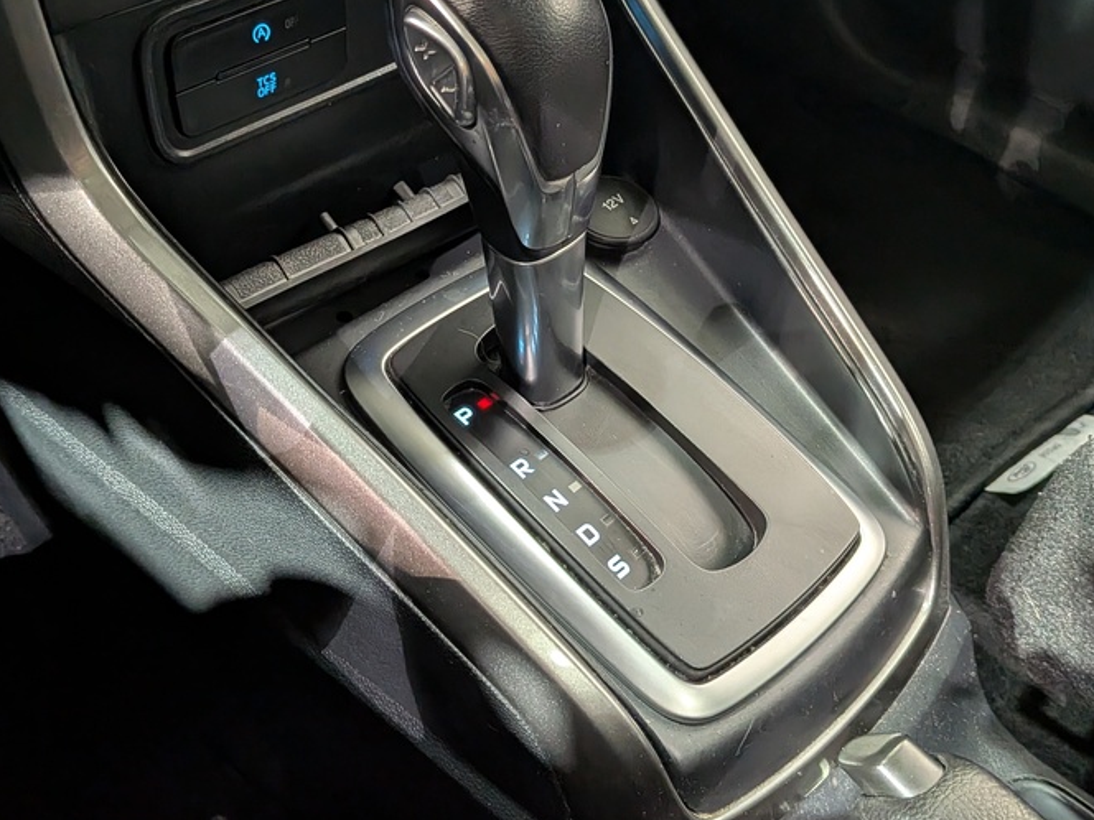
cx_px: 516
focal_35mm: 37
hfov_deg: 50.1
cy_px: 313
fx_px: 1169
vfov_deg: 38.4
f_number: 1.7
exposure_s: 1/30
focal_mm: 4.53
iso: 524
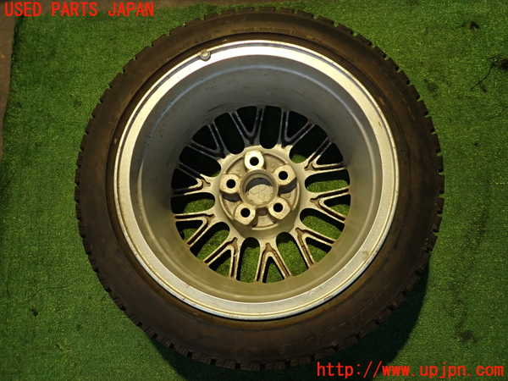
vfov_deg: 54.9
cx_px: 254
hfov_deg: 69.4
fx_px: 367
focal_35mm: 25
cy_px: 190
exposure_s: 1/30
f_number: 2
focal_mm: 4.5
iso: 320
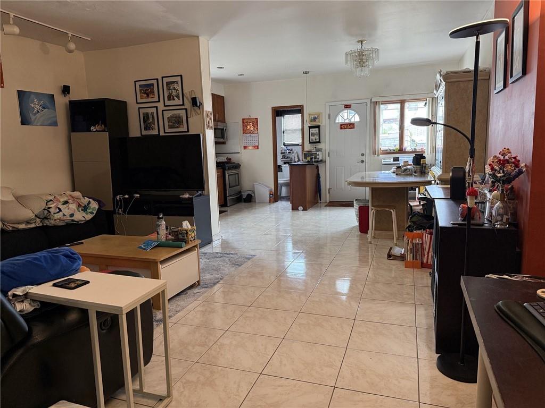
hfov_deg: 71.6
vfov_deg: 56.8
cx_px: 272
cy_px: 204
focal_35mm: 24
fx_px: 378
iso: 320
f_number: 1.78
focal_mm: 6.76
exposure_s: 1/60
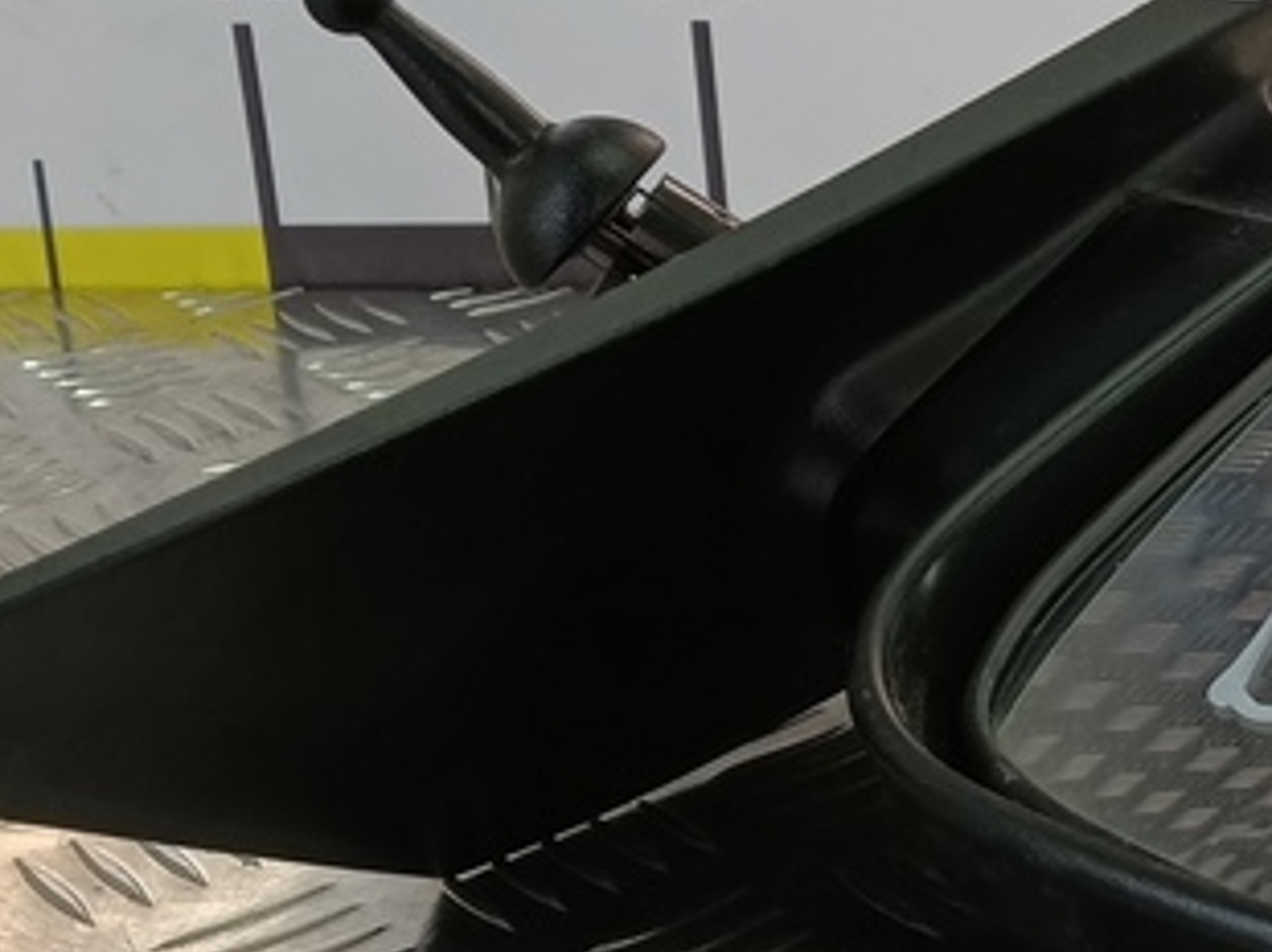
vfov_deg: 19.4
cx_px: 1293
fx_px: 2791
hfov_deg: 24.4
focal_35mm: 76
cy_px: 505
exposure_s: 1/100
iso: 104
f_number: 1.6
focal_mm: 4.11
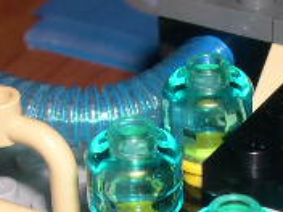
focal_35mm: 171
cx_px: 272
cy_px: 243
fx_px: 1398
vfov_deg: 8.6
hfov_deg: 11.5
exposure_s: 1/60
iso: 100
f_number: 8.4
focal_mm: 10.1
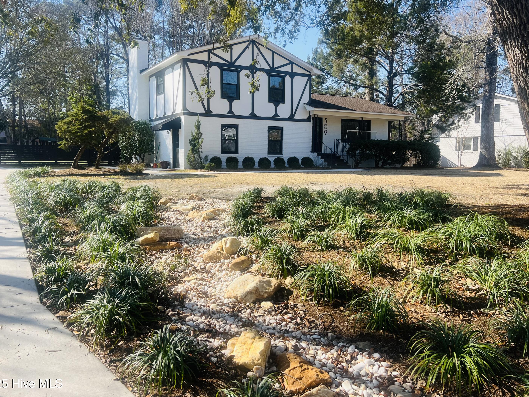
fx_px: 428
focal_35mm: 28
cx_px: 257
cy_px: 189
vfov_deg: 49.7
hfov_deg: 63.4
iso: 50
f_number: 1.5
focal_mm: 5.7
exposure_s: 1/1621
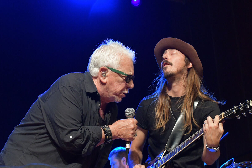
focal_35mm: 105
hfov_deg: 19.5
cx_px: 126
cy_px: 84
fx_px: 735
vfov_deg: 13.0
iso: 6400
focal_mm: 70
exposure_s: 1/125
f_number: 8
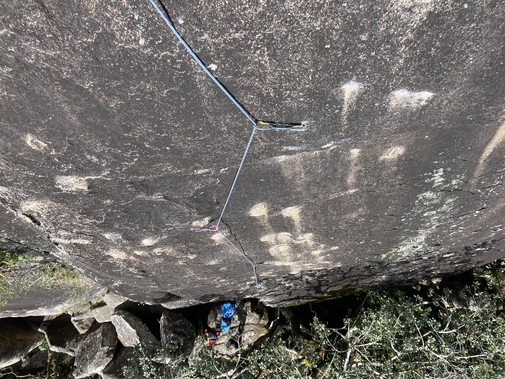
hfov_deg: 67.3
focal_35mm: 26
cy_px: 190
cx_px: 252
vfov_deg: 53.1
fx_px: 379
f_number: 1.8
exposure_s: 1/1063
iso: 32
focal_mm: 4.25
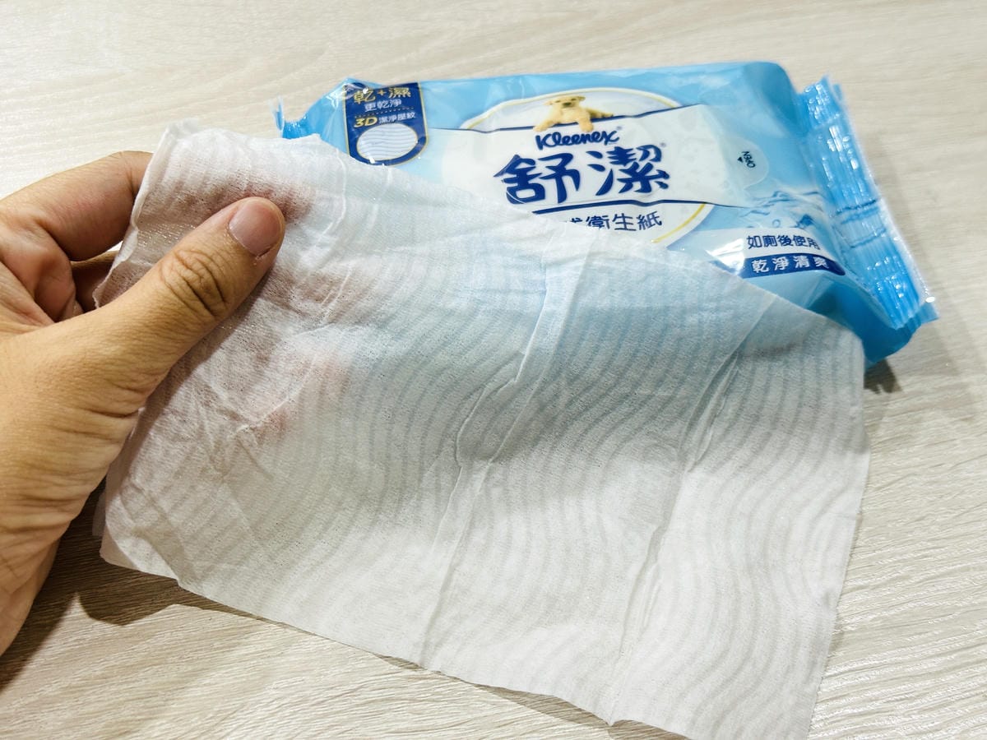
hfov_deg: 39.7
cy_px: 370
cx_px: 494
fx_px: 1369
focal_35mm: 48
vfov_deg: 30.3
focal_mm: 6.86
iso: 100
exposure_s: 1/60
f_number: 1.78
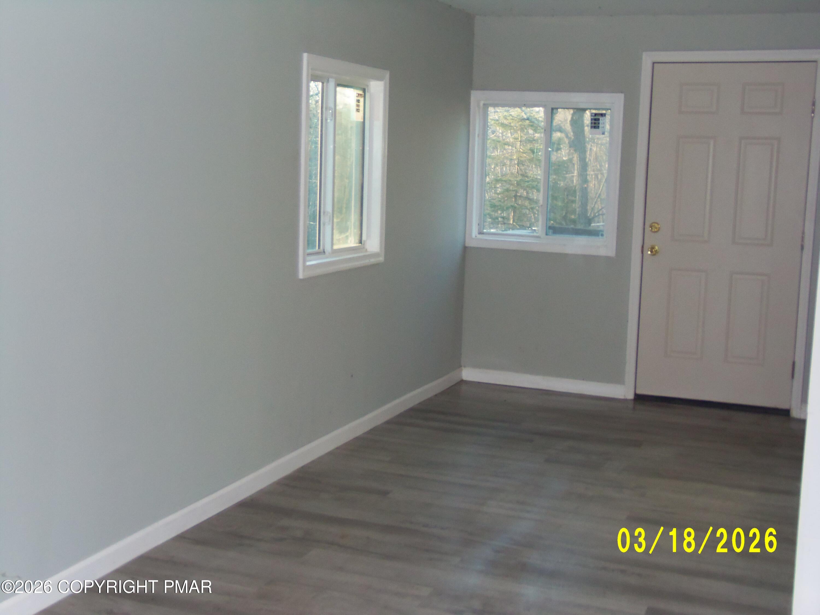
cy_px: 308
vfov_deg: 29.7
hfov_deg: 38.9
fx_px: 1161
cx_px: 410
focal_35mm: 49
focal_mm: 8.7
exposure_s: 1/40
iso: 200
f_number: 3.8
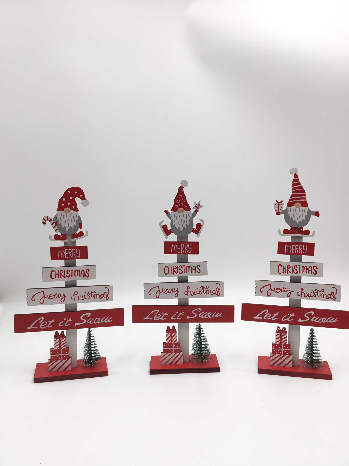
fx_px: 417
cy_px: 233
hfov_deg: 45.4
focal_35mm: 31
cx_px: 174
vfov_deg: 58.4
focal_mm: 3.3
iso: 25
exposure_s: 1/146
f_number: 2.4
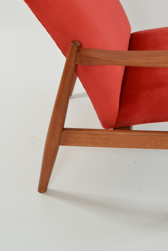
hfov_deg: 16.1
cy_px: 46
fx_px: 587
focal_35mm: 84
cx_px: 144
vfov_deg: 23.8
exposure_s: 1/60
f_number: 7.1
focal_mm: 30
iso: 400
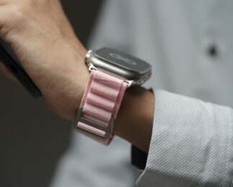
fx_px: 725
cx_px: 103
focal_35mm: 105
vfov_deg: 14.7
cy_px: 92
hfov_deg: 18.3
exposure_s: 1/90
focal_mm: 90
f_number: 4
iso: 1600
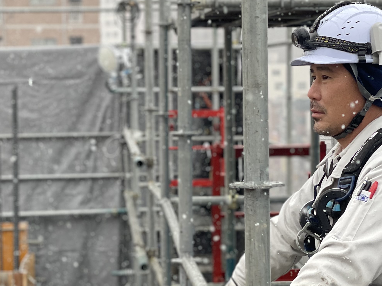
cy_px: 185
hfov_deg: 18.5
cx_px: 195
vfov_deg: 13.9
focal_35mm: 106
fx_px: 1170
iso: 32
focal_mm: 6
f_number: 2
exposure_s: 1/122
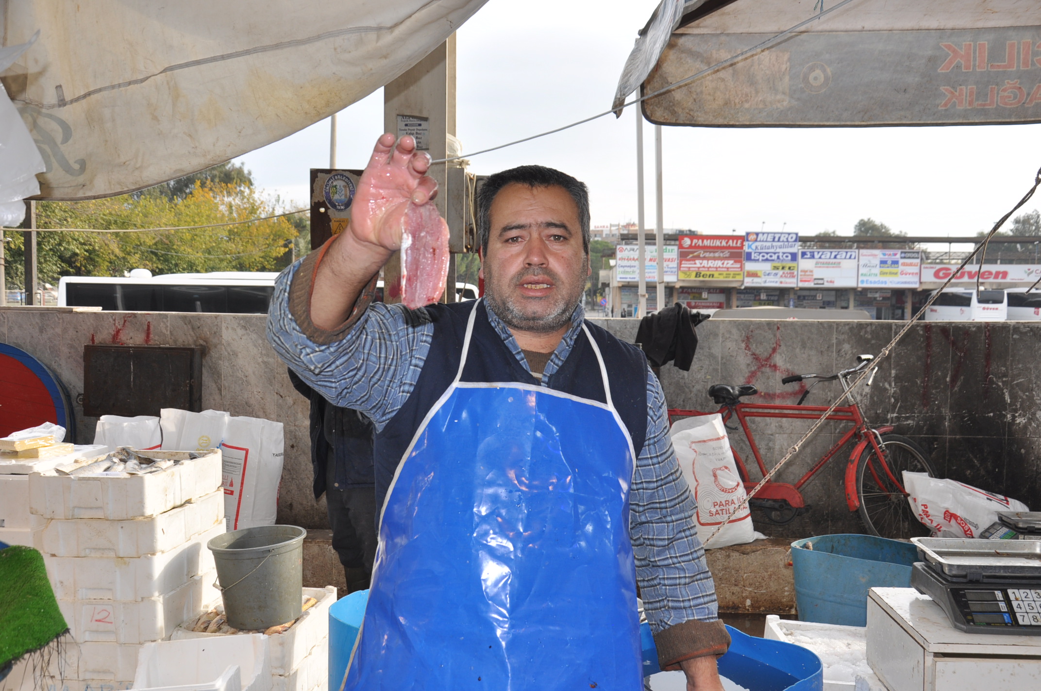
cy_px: 346
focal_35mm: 38
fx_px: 1083
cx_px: 520
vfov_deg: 35.4
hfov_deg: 51.3
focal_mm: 25
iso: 200
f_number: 6.3
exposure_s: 1/200
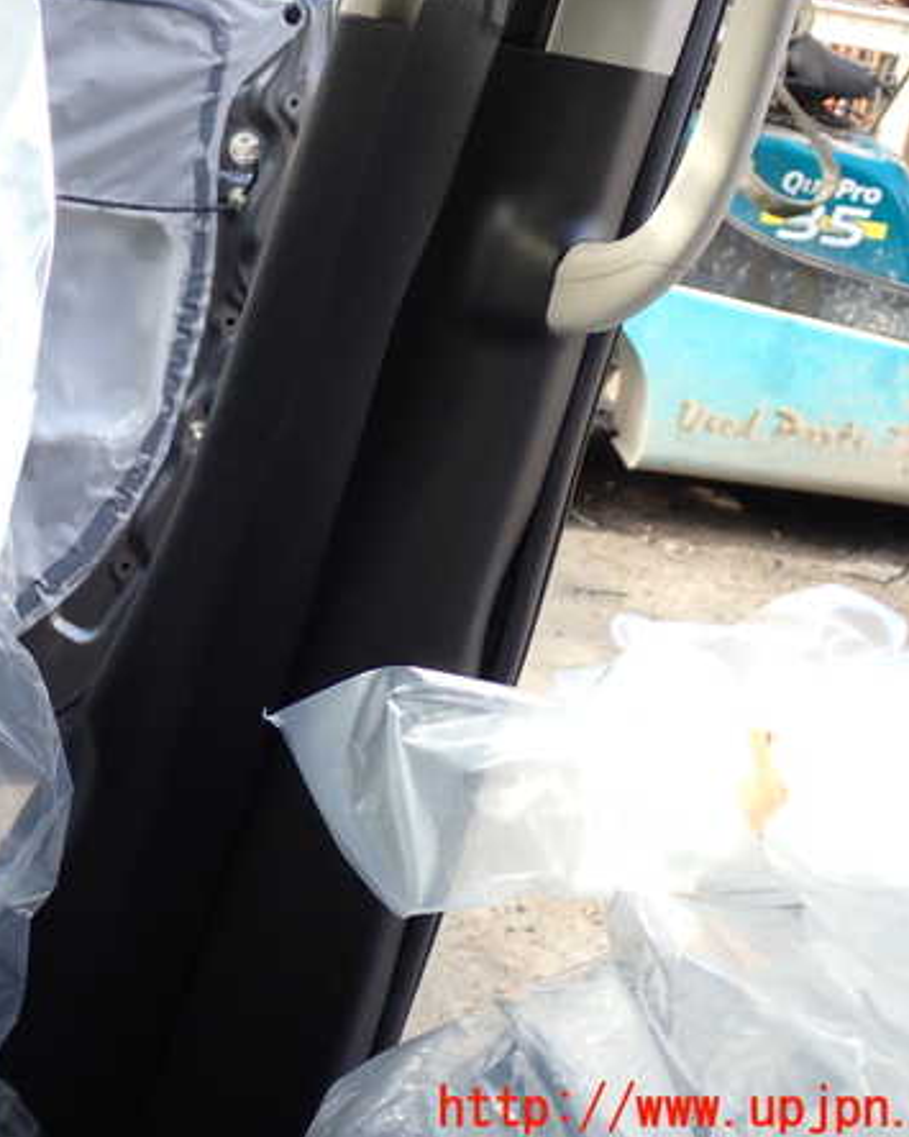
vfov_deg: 30.5
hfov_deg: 24.4
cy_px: 566
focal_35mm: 62
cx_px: 248
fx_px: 2086
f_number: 3.1
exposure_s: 1/100
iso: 100
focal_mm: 8.4
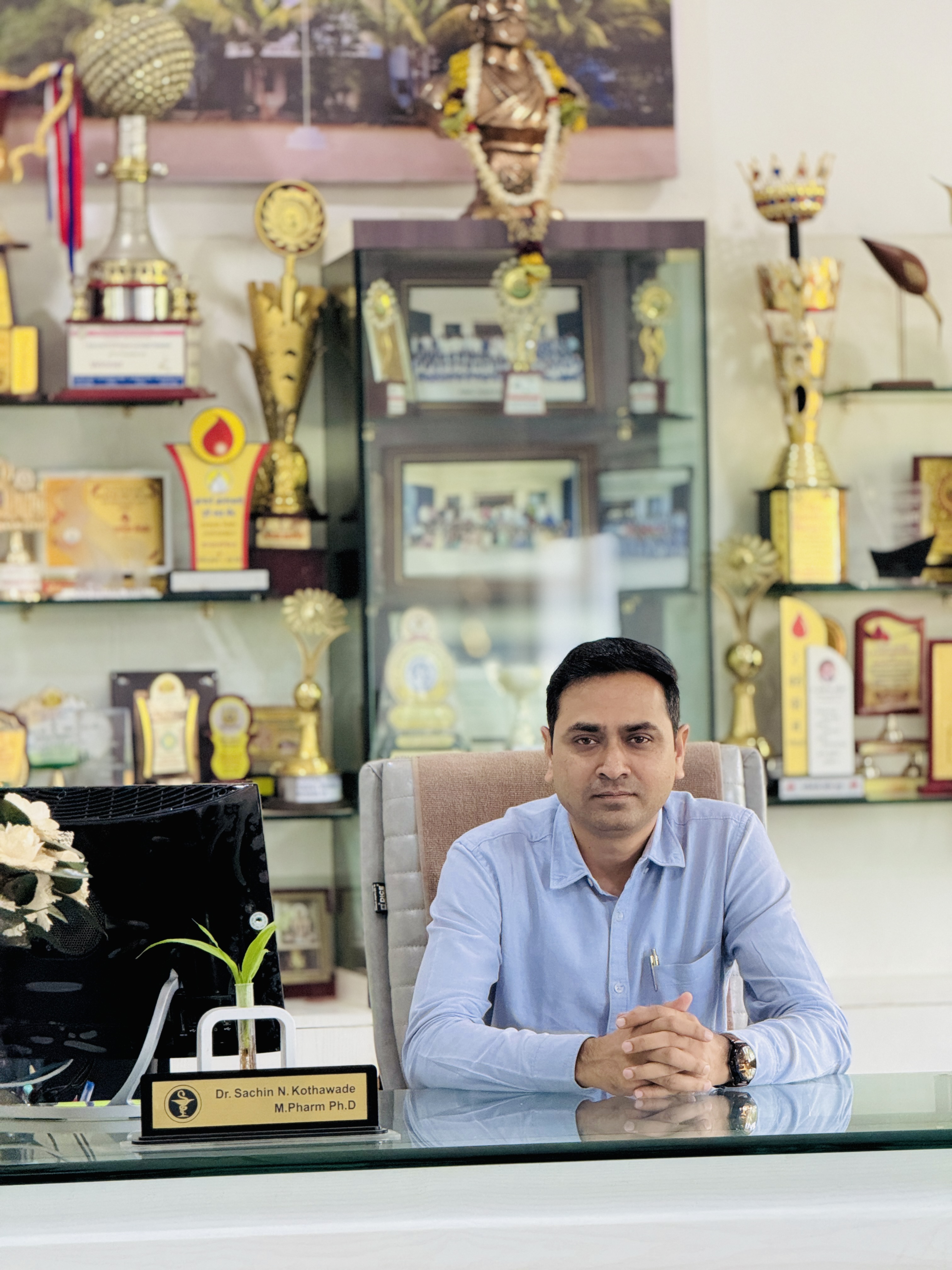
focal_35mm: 120
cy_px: 635
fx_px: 4400
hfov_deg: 12.3
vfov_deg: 16.4
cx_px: 476
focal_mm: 15.66
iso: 640
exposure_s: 1/50
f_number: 2.8
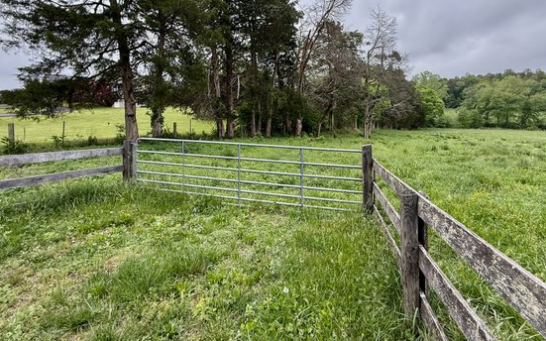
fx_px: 253
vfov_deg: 66.4
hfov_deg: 94.3
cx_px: 287
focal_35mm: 17
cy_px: 117
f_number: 2.2
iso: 64
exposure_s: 1/196
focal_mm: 2.22
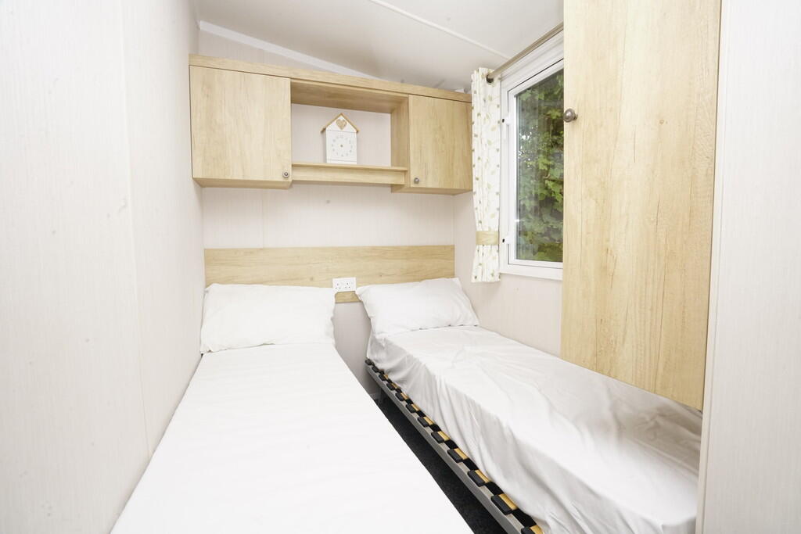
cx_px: 400
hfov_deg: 96.7
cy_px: 267
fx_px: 356
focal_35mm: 16
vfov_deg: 73.8
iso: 1600
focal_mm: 16
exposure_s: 1/60
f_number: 16
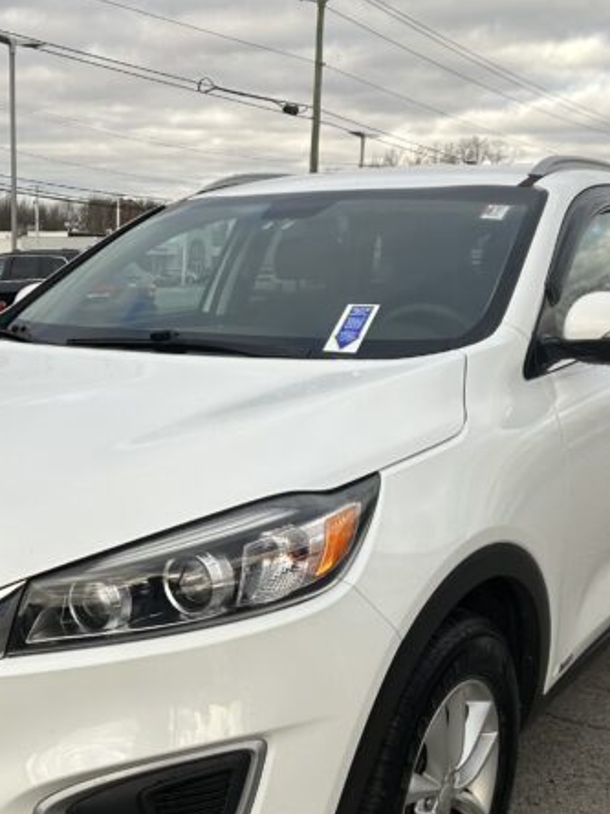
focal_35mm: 60
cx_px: 136
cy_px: 480
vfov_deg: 32.1
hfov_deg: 24.1
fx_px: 1410
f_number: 1.5
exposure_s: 1/1344
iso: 50
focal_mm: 5.7
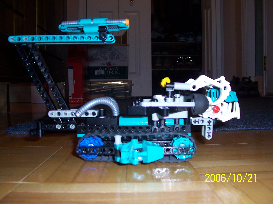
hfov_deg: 54.0
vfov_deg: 41.8
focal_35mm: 34
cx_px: 136
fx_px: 268
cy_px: 102
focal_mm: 5.6
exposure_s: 1/60
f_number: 2.7
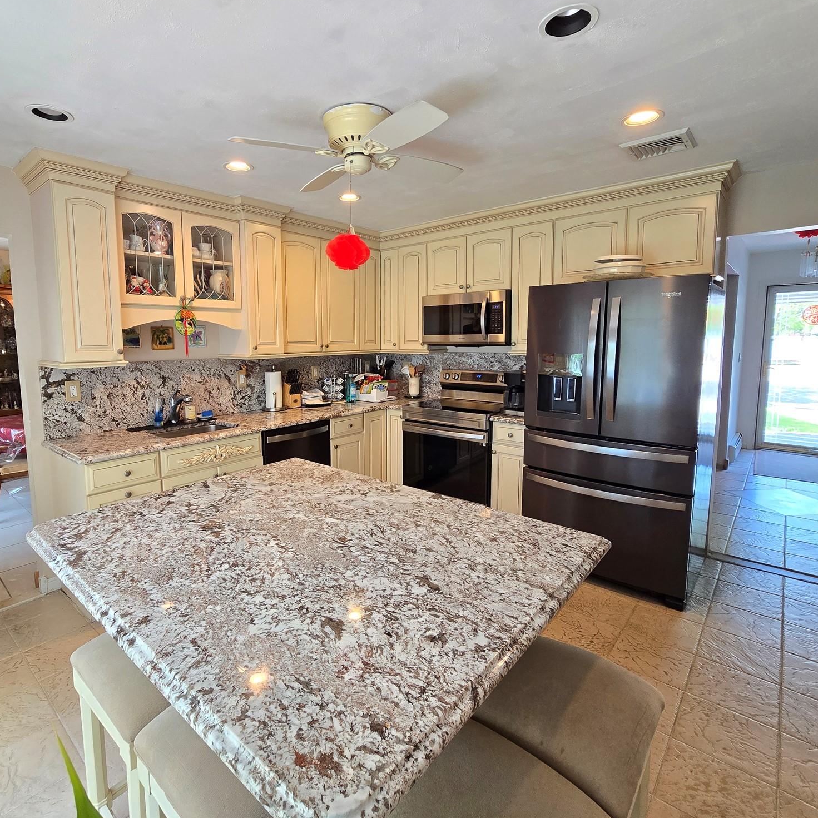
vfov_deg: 87.4
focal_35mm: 16
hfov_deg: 87.0
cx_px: 360
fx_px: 428
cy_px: 393
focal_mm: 2.2
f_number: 2.2
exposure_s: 1/60
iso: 200
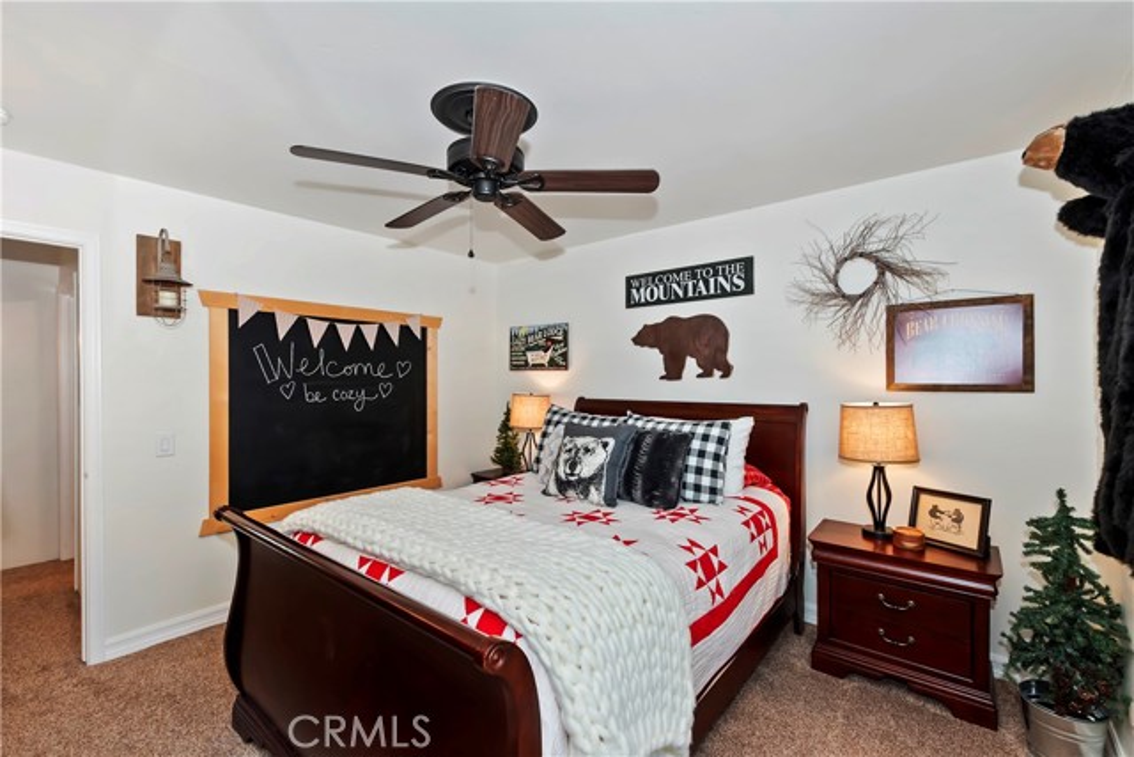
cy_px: 378
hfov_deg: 100.4
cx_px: 567
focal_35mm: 15
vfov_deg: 77.4
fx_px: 473
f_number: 8
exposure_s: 1/30
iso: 400
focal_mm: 10
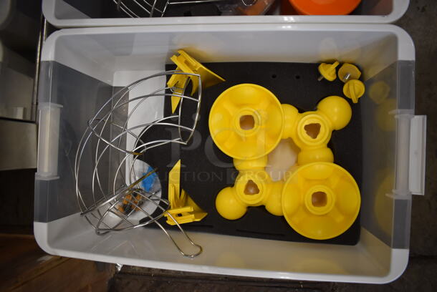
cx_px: 218
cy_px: 146
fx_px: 328
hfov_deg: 67.3
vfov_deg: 48.0
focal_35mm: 27
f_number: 3.5
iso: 800
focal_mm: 18
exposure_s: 1/160
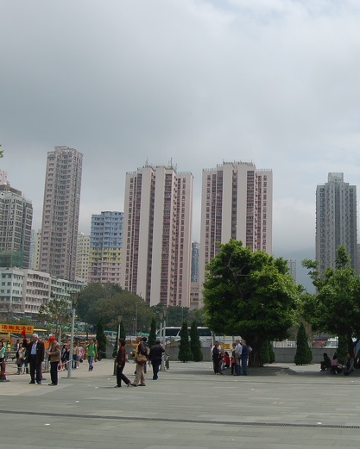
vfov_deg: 39.5
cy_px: 224
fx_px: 626
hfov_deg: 31.2
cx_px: 290
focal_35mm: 47
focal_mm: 22
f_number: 9.5
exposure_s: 1/350
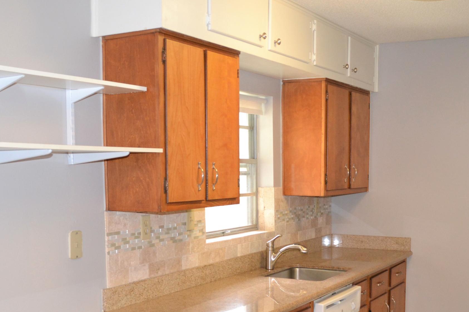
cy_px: 241
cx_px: 221
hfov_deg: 41.1
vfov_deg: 27.6
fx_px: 625
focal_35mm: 48
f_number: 3.5
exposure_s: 1/60
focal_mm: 18
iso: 1000
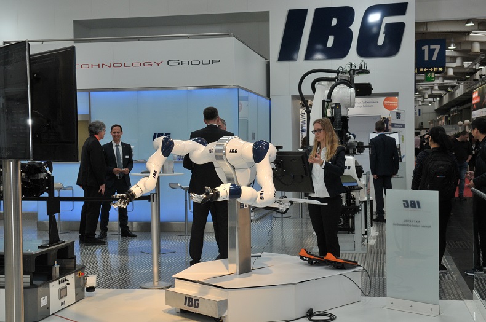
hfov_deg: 41.2
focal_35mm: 48
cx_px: 243
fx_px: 647
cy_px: 161
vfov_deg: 28.0
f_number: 10
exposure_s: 1/250
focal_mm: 32
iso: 500
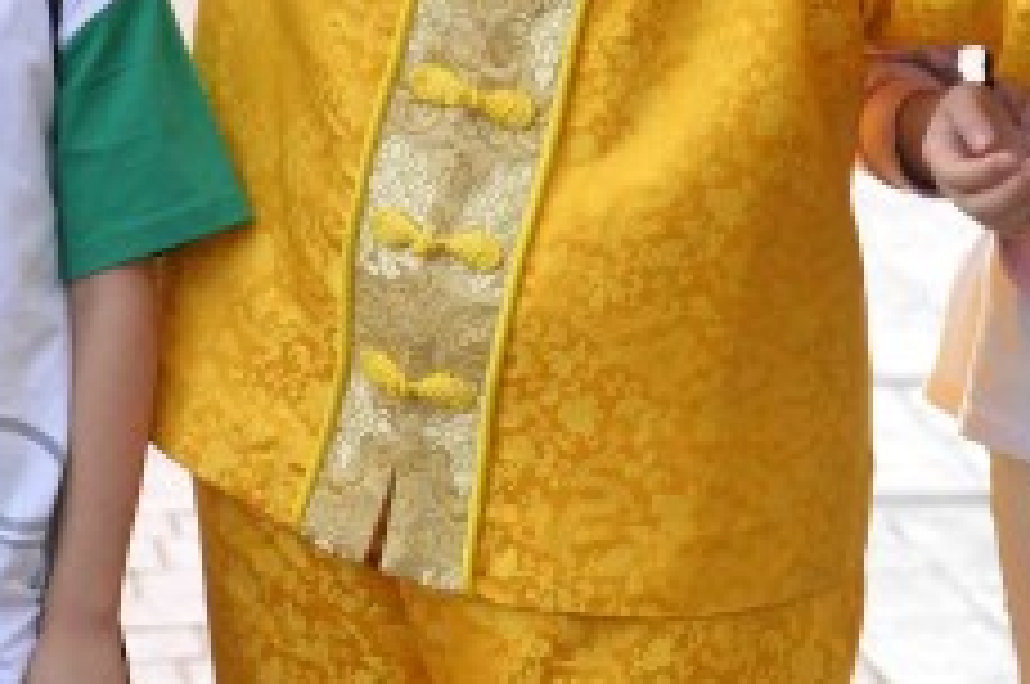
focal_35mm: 187
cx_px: 535
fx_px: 5343
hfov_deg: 11.0
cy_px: -382
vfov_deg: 7.2
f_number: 3.2
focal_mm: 45
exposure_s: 1/640
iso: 250
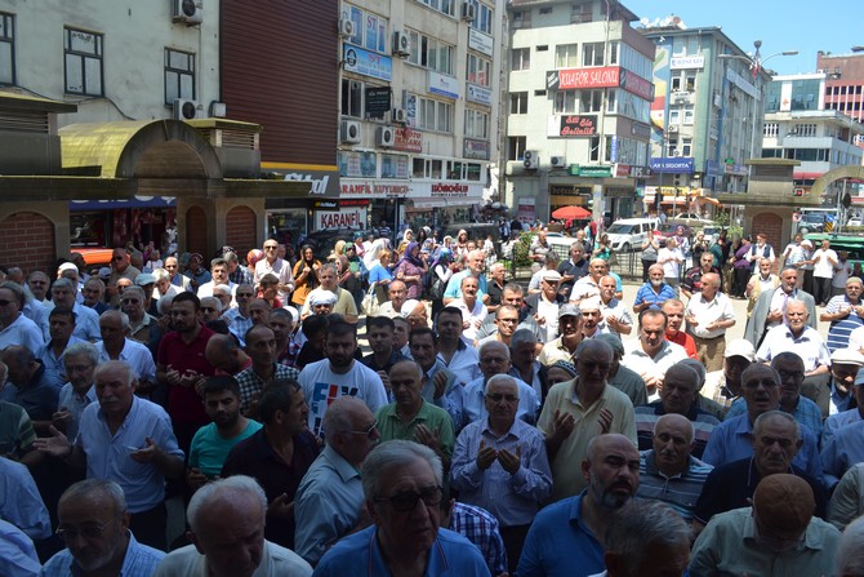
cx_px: 432
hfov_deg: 67.4
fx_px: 648
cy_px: 288
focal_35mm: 27
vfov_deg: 48.0
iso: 100
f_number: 6.3
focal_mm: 18
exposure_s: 1/160
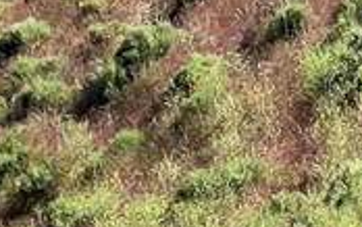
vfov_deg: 2.2
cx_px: 1059
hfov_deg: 3.4
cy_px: -242
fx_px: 5913
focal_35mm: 599
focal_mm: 9
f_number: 2.8
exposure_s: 1/791
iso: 32
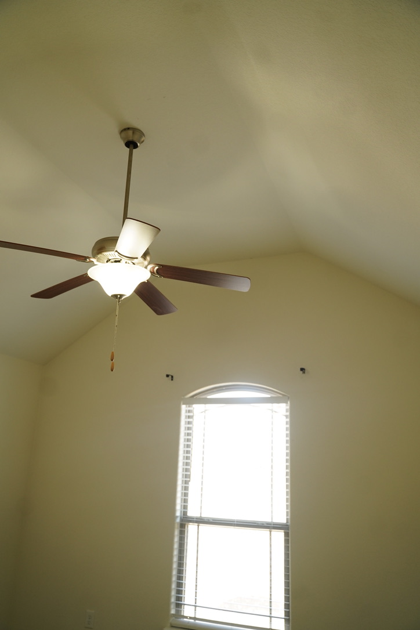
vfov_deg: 65.5
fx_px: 490
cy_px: 315
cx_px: 210
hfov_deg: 46.4
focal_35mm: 28
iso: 1000
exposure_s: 1/160
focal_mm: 28
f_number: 2.8
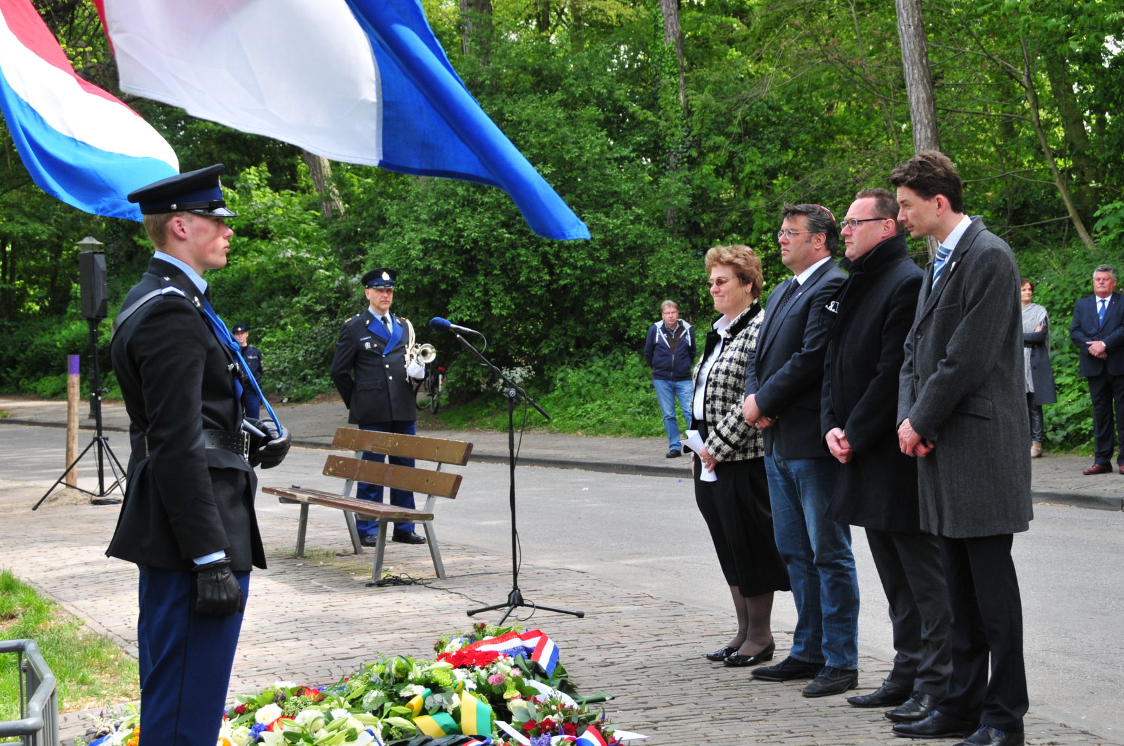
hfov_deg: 30.1
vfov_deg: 20.3
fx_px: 2089
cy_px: 343
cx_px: 590
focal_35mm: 67
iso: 500
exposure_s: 1/400
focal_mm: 38
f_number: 6.3
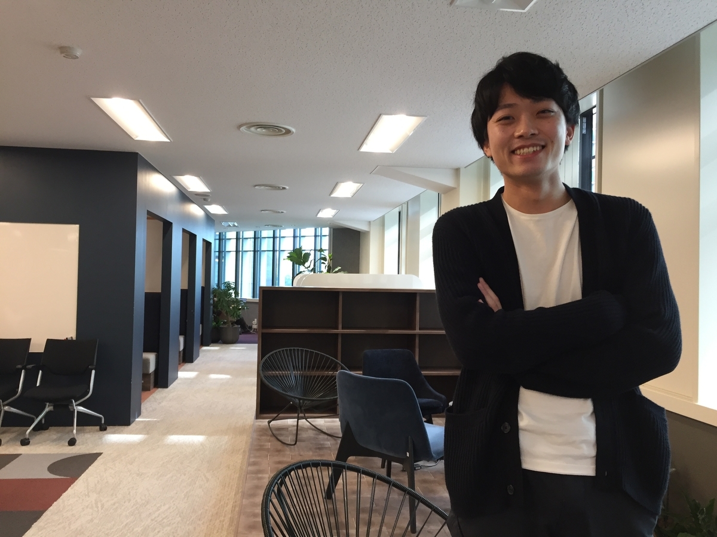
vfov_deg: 48.2
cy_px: 268
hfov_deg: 61.7
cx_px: 358
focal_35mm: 29
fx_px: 601
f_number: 2.2
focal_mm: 4.15
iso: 50
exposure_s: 1/33
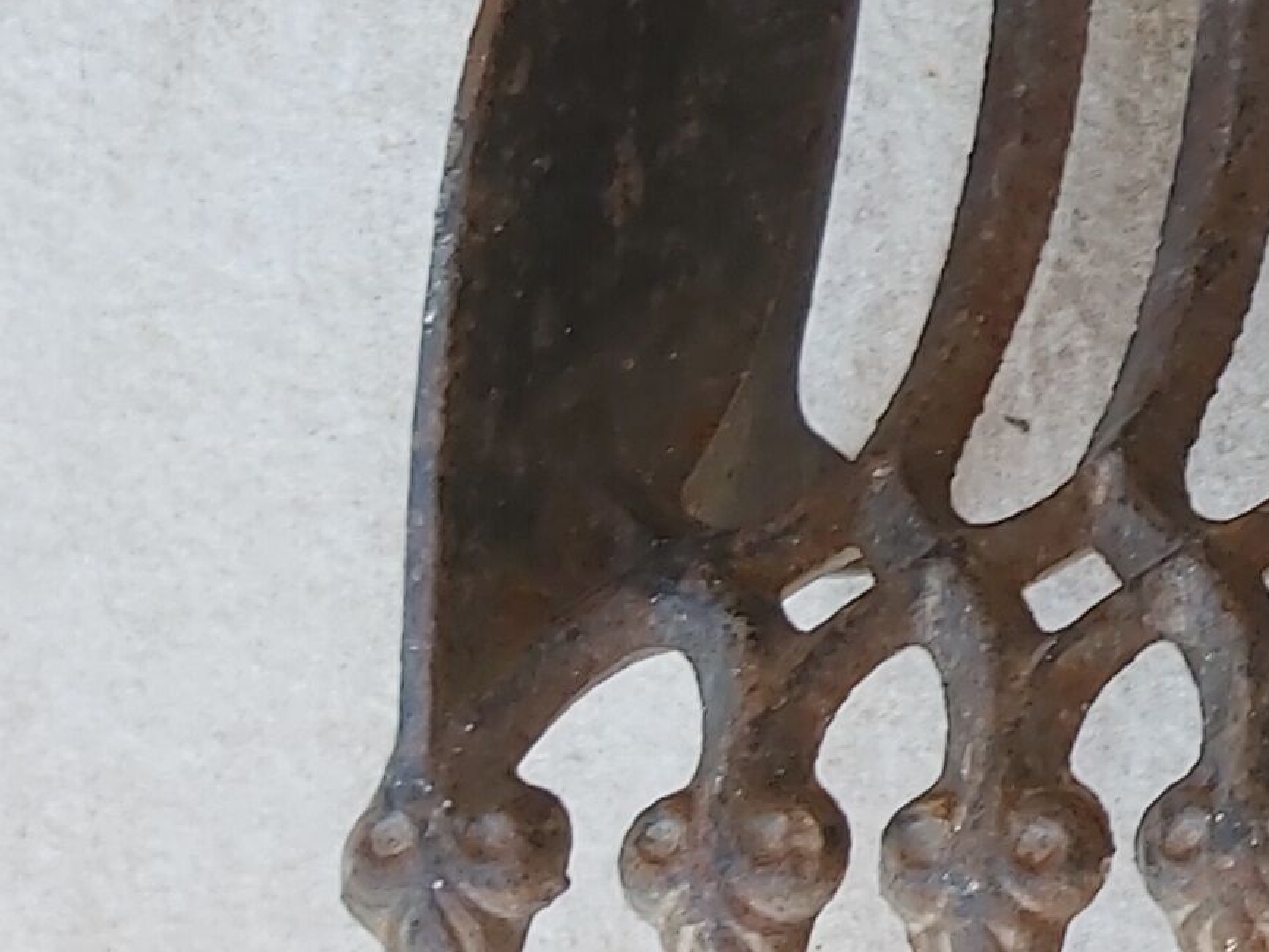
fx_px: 4437
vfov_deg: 12.0
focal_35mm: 121
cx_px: 2591
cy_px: -183
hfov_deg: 13.7
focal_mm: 3.92
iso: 80
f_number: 1.7
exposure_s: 1/100
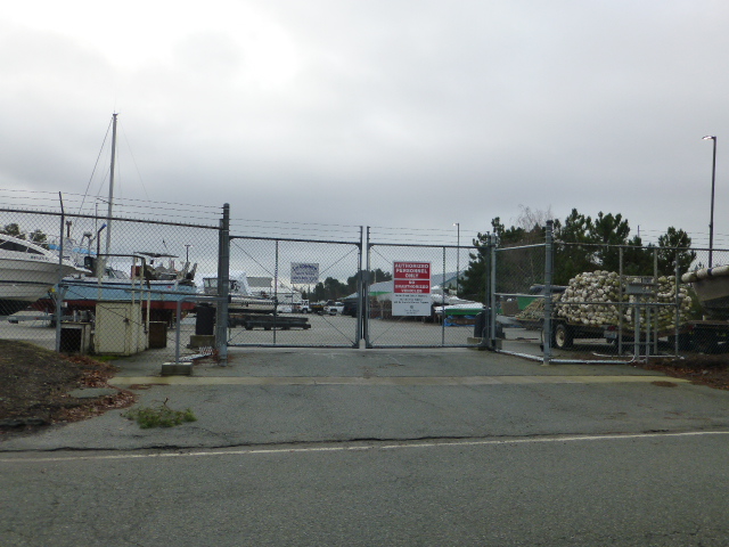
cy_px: 274
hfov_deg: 60.0
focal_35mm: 30
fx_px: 632
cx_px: 364
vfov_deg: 46.8
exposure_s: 1/250
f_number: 4
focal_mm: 5.4
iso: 160
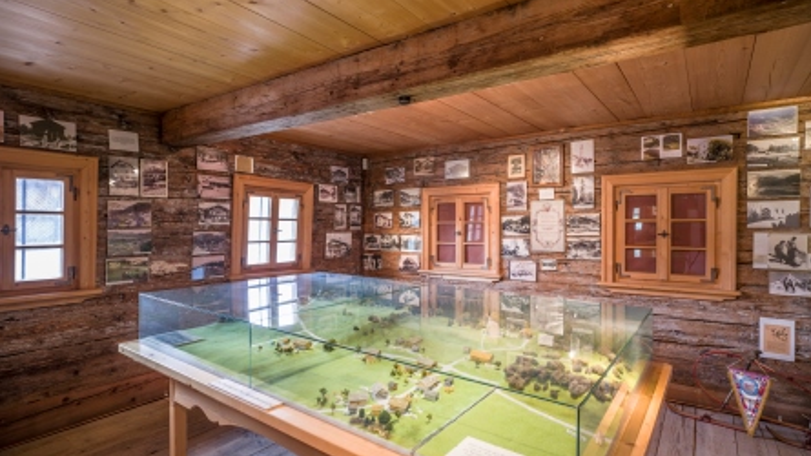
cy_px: 225
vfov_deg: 58.3
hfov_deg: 89.6
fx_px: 408
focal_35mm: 19
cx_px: 405
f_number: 6.8
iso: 100
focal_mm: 18
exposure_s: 1/2.5
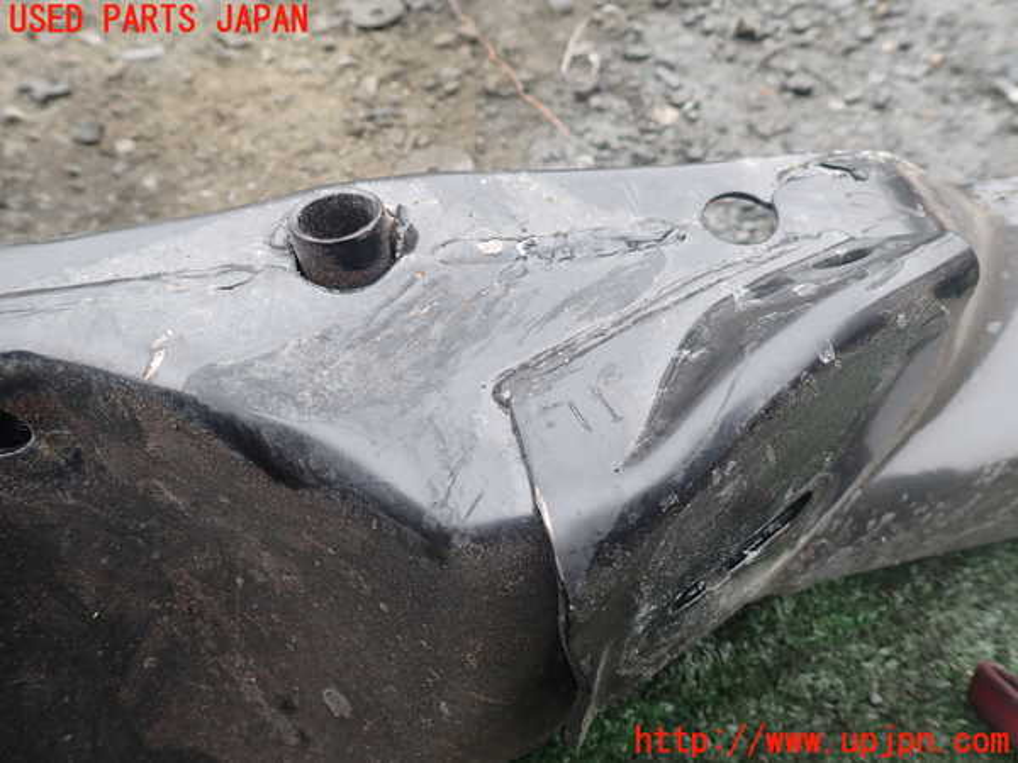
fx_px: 735
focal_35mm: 25
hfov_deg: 69.4
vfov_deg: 54.9
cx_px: 509
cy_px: 382
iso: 100
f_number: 2.8
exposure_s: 1/80
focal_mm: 4.5
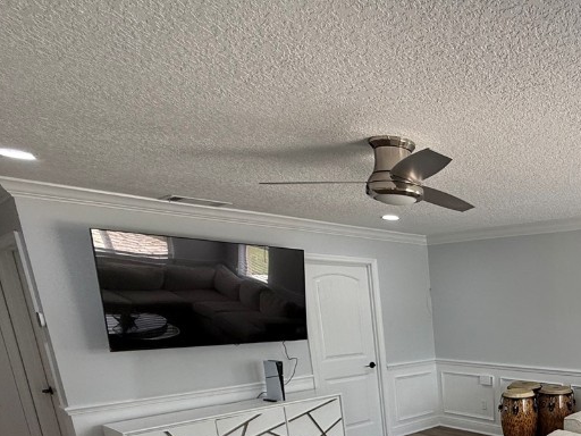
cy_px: 416
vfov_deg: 44.0
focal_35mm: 28
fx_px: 470
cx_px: 558
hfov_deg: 52.7
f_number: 2.2
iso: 64
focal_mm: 2.22
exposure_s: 1/142
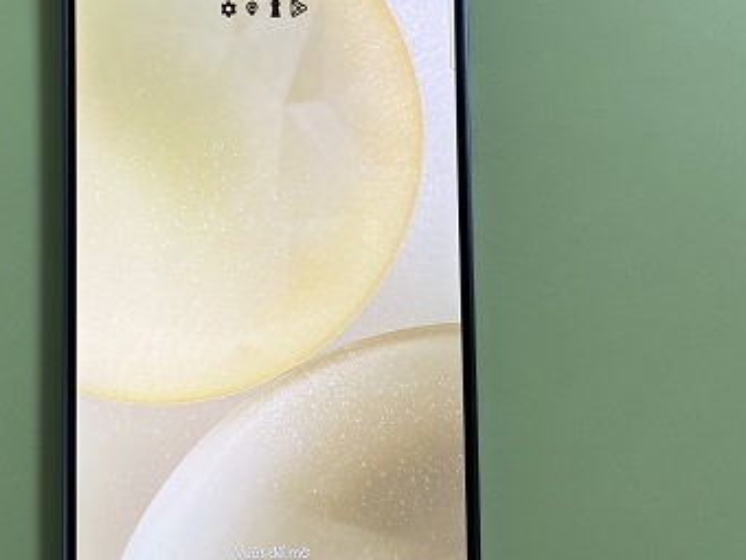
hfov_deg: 34.1
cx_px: 169
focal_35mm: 55
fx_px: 1185
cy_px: 187
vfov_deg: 26.4
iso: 32
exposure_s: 1/126
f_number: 1.5
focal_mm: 5.7
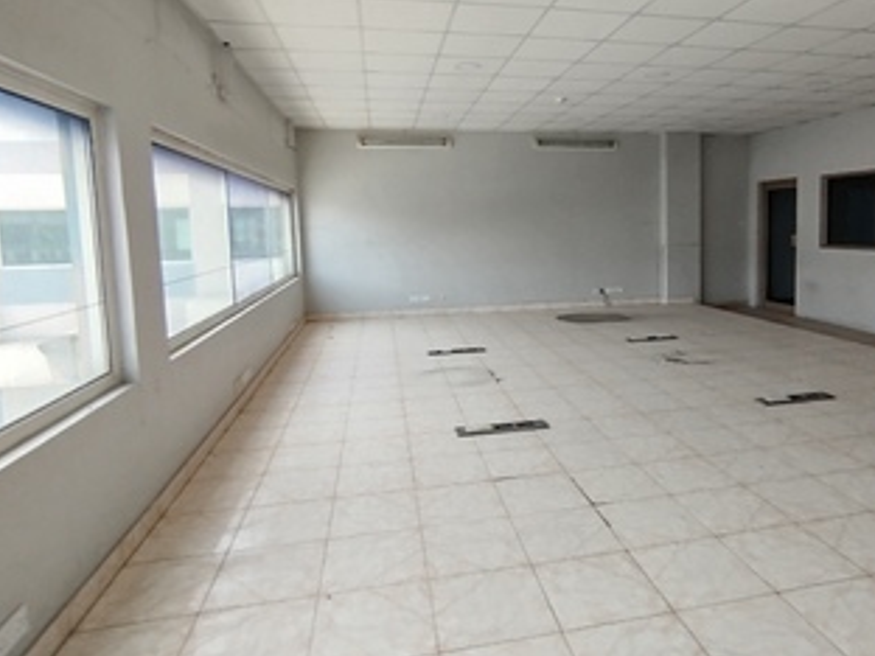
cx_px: 526
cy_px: 273
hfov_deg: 75.5
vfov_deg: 60.7
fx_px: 556
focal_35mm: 22
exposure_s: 1/155
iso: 50
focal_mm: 1.65
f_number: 2.2
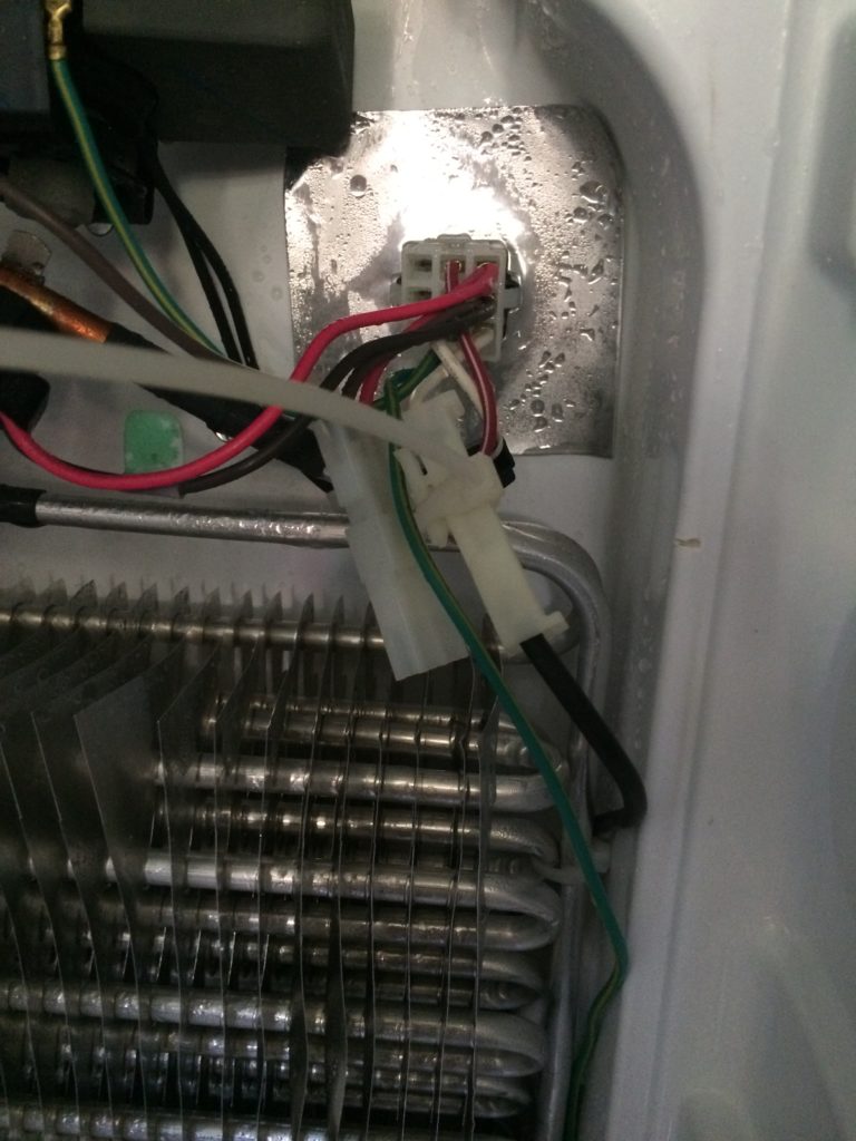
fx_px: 956
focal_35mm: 29
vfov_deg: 61.7
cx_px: 428
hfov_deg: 48.2
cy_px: 570
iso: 320
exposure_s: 1/17
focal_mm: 4.15
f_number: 2.2
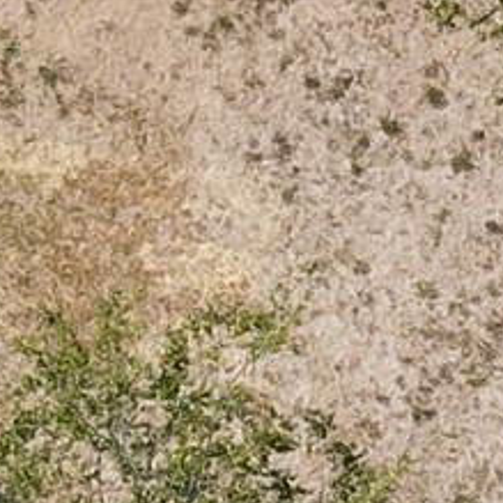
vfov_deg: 8.7
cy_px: -115
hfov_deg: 8.8
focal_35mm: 198
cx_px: 572
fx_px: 3255
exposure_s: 1/500
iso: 100
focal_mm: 4.5
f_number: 2.8
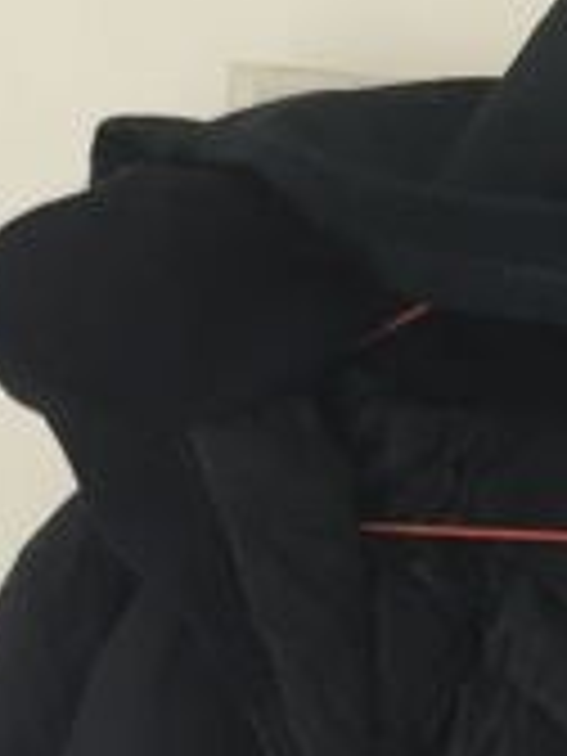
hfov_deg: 12.5
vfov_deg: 15.0
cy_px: 1260
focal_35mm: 118
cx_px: 396
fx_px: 2577
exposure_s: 1/33
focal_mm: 3.3
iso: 100
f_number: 2.4
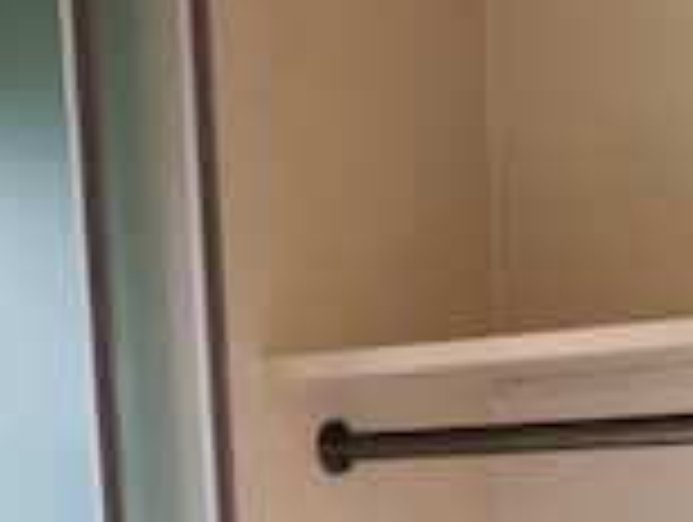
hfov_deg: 16.9
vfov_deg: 11.9
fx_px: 2326
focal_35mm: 116
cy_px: 918
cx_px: 414
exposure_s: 1/100
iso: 32
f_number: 1.8
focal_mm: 3.99
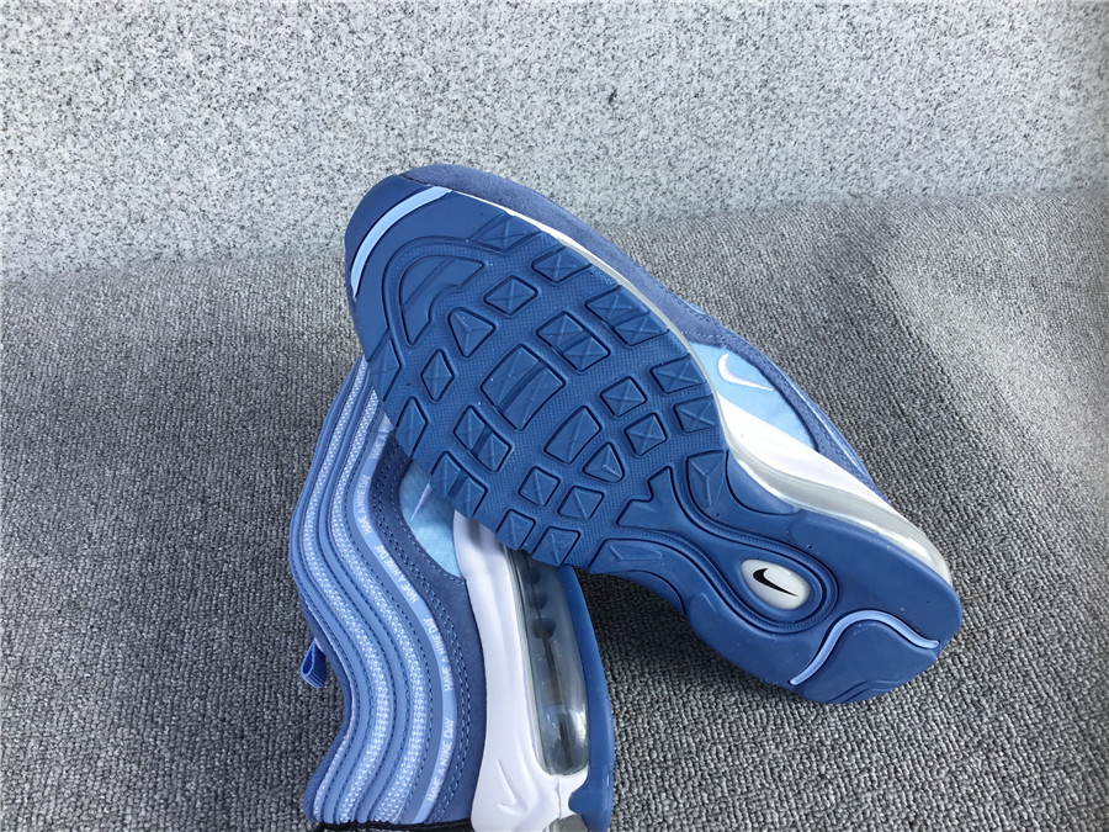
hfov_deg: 58.4
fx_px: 993
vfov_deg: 45.4
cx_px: 554
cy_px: 416
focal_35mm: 31
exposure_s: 1/264
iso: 25
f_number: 2.4
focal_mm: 3.3
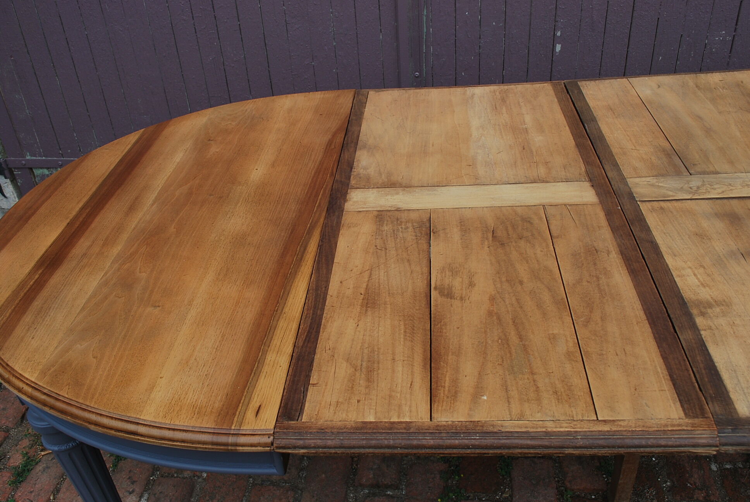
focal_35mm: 33
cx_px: 375
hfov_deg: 57.2
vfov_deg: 40.1
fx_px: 688
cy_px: 251
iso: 100
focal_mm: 22
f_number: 6.3
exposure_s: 1/160
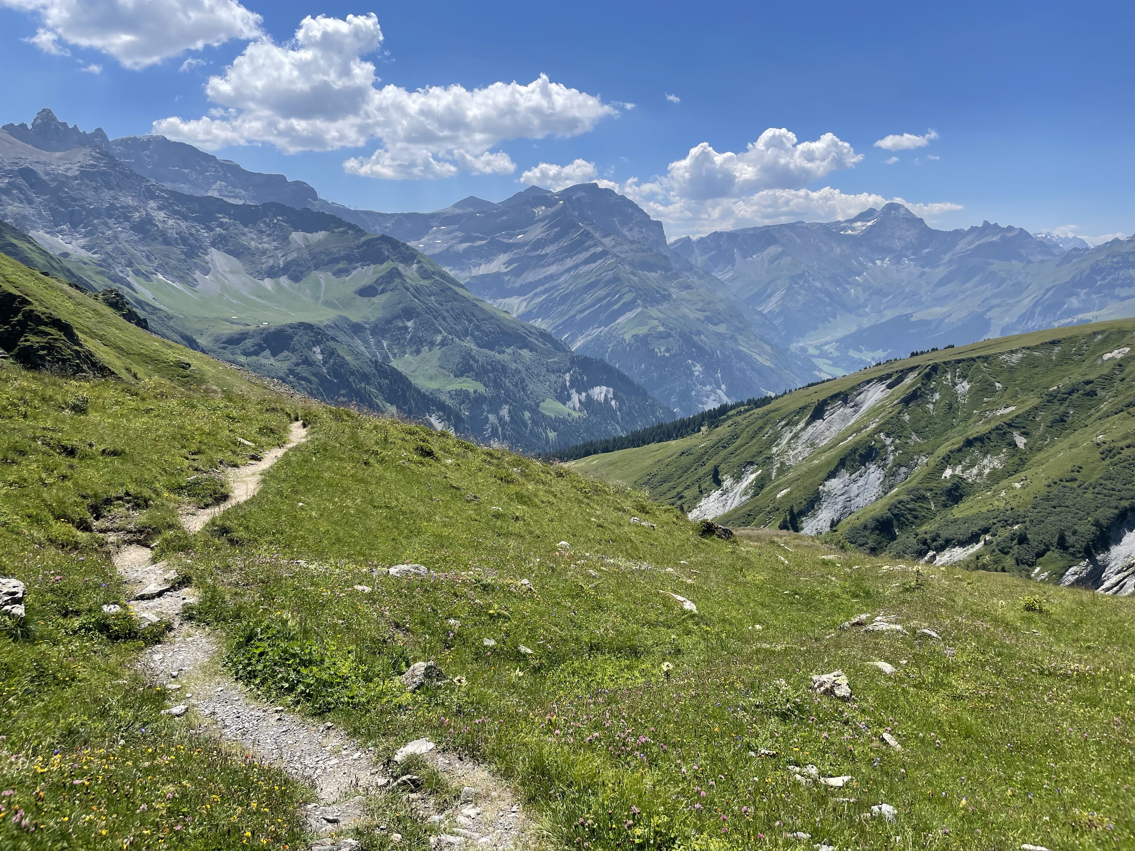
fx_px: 852
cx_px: 568
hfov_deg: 67.3
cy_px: 426
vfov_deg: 53.1
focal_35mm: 26
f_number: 1.6
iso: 32
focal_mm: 4.2
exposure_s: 1/4132
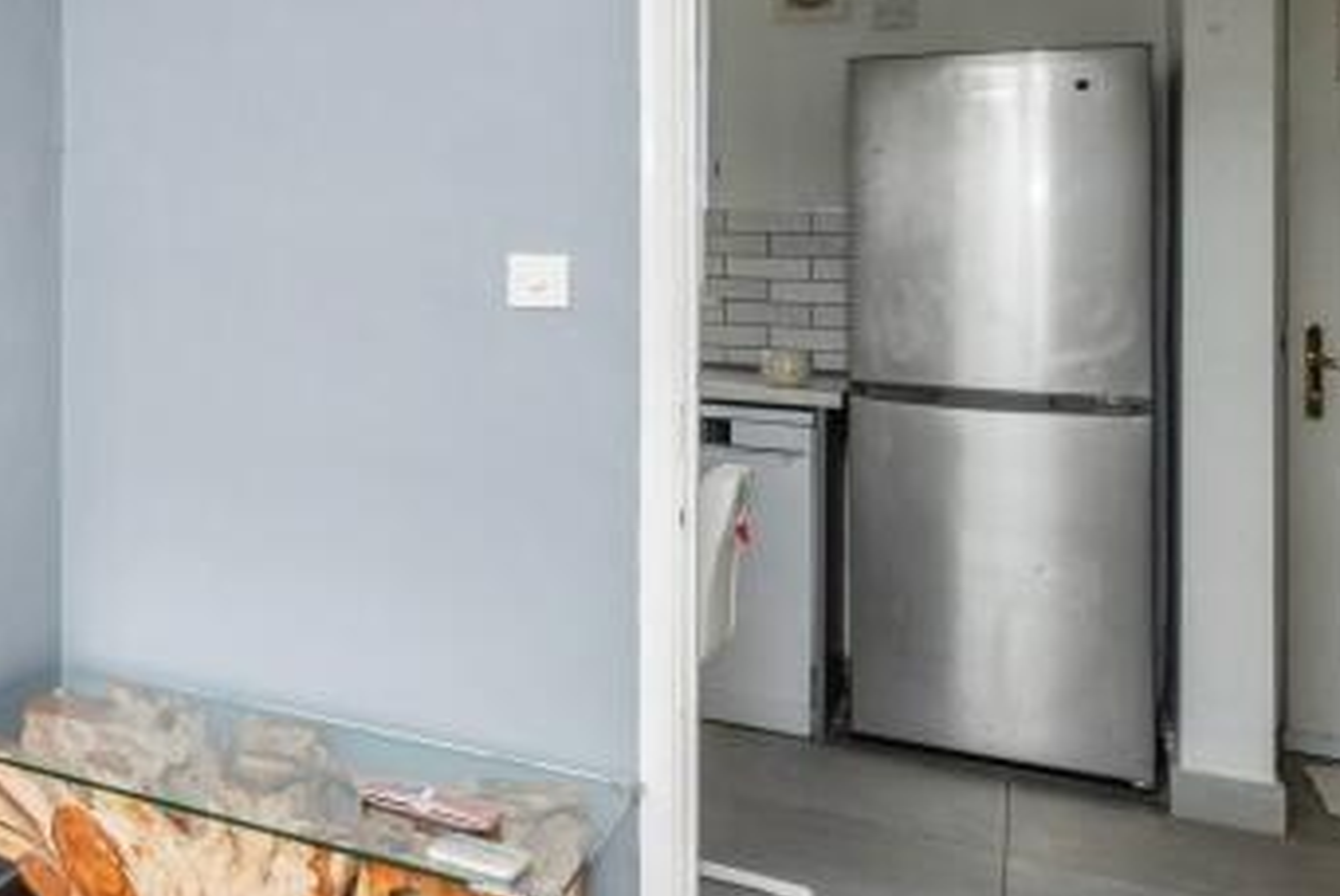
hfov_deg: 30.4
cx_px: -586
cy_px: 303
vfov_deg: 31.7
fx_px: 1565
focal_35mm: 42
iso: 400
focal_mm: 14
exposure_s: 1/100
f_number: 8
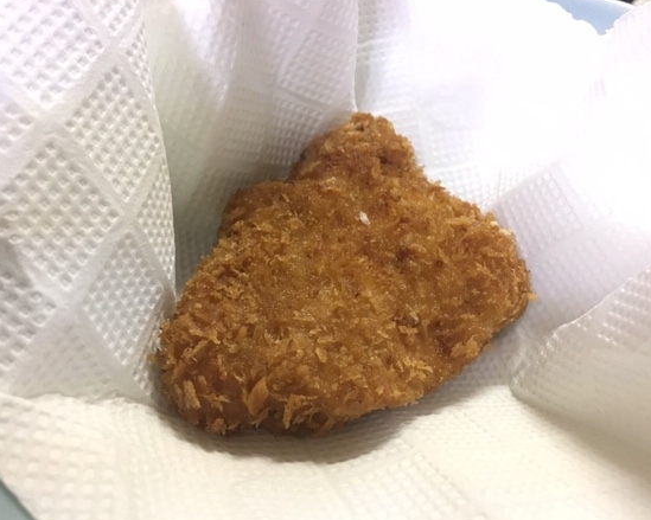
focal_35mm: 33
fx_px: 636
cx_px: 339
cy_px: 271
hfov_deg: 54.2
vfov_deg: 44.5
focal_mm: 4.2
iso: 200
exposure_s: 1/30
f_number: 2.2
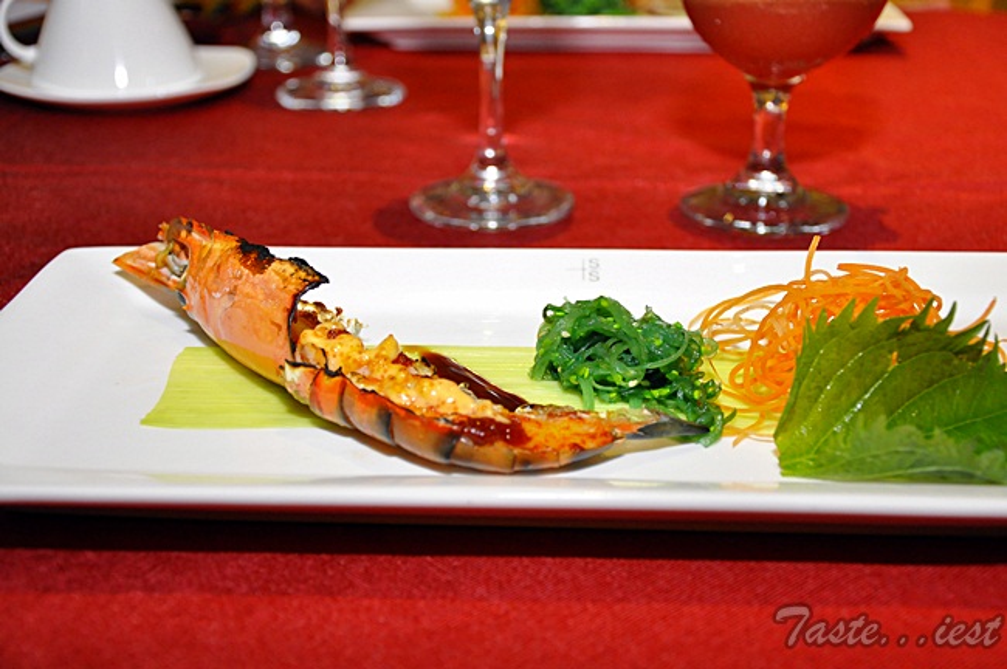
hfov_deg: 37.9
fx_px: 1467
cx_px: 504
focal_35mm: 52
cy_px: 334
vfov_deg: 25.7
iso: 1250
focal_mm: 35
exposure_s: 1/50
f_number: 4.5
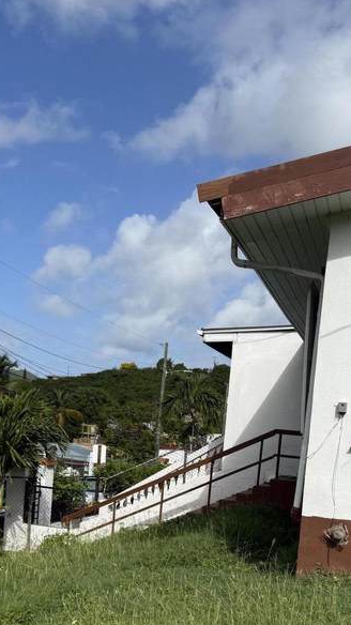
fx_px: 712
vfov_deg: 45.2
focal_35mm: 43
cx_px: 202
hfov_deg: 27.6
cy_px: 492
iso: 80
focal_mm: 6.76
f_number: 1.78
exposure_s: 1/7353
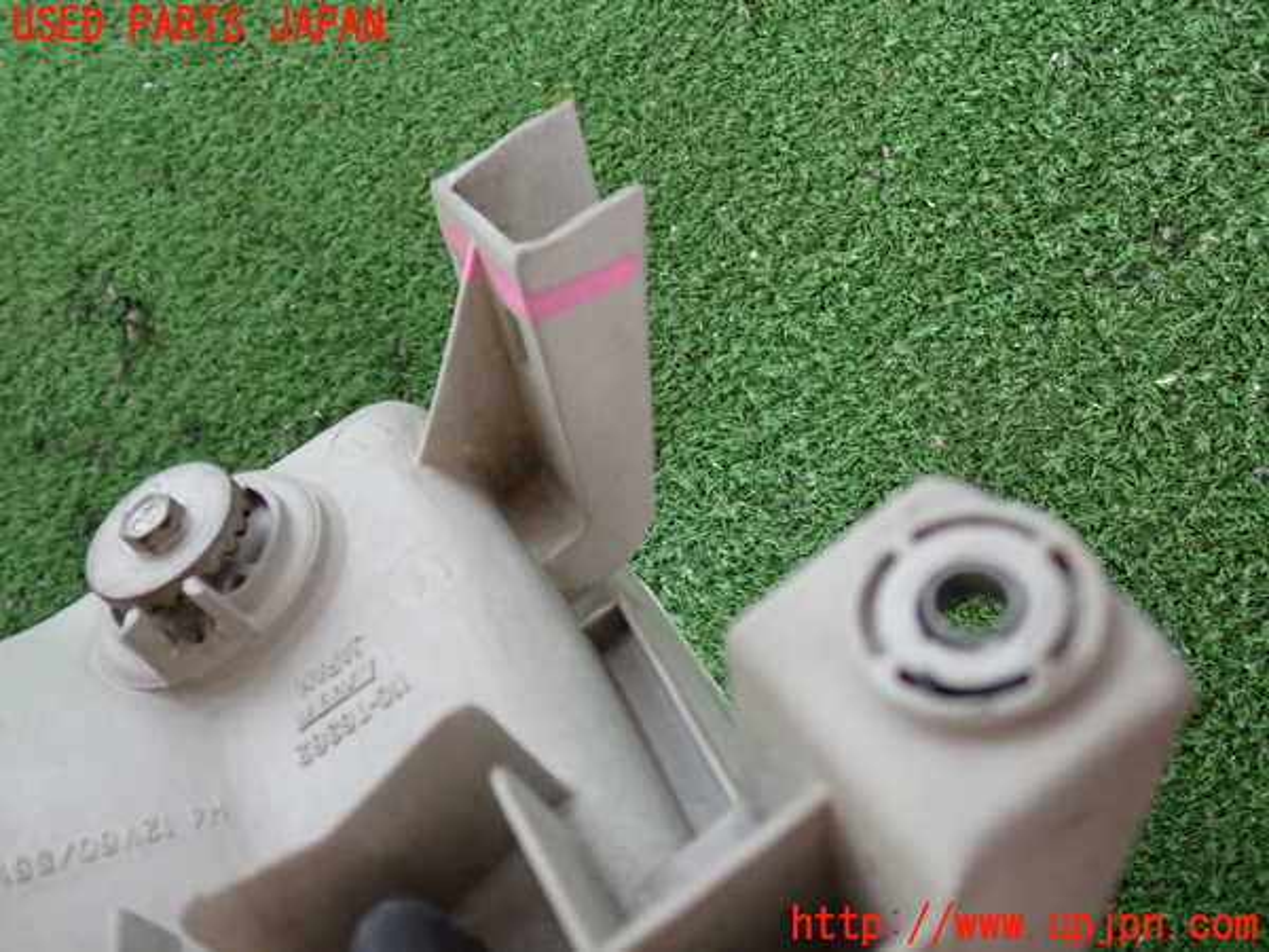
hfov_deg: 56.8
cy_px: 476
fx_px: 1173
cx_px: 634
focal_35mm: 32
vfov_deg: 44.2
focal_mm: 5.79
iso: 400
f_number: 2.4
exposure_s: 1/30
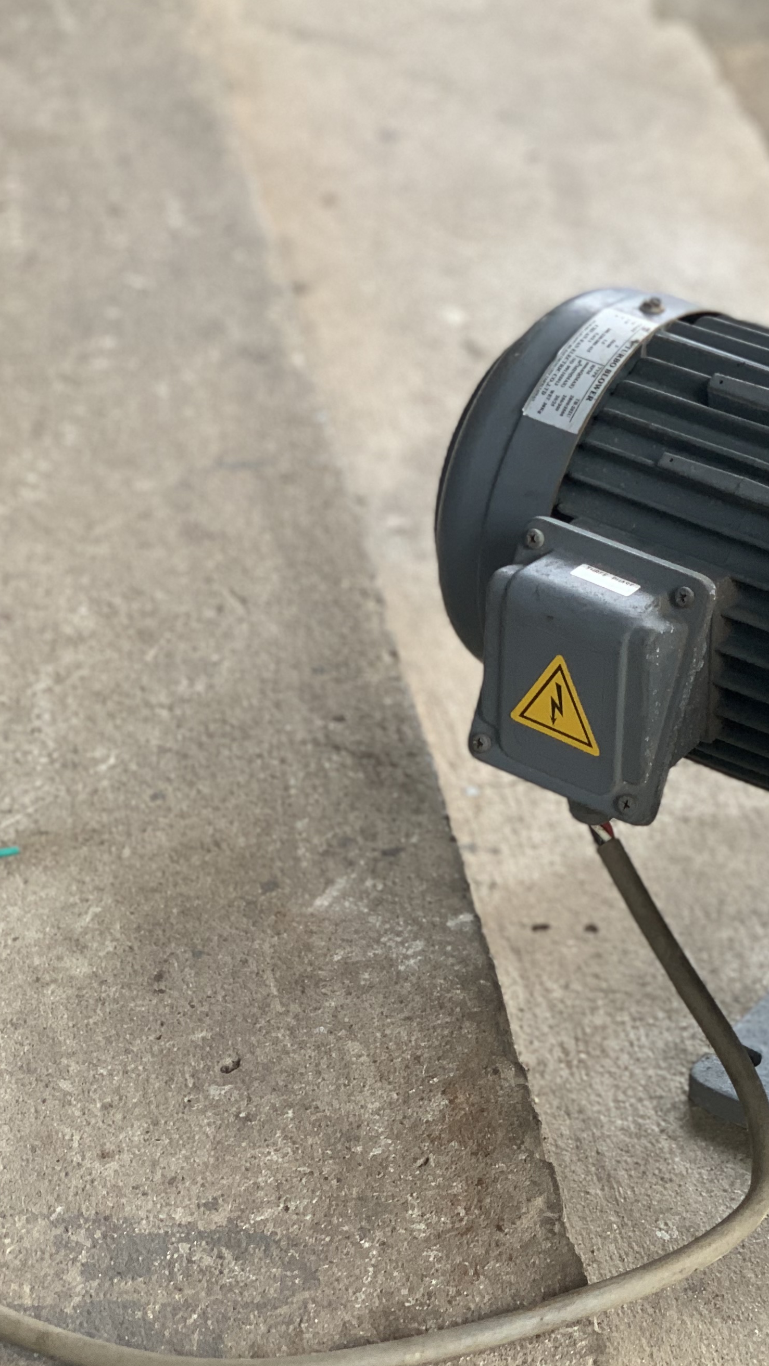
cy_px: 650
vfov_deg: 24.5
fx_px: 3154
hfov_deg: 13.4
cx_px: 990
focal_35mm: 87
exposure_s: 1/122
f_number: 2.4
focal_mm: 6
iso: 64
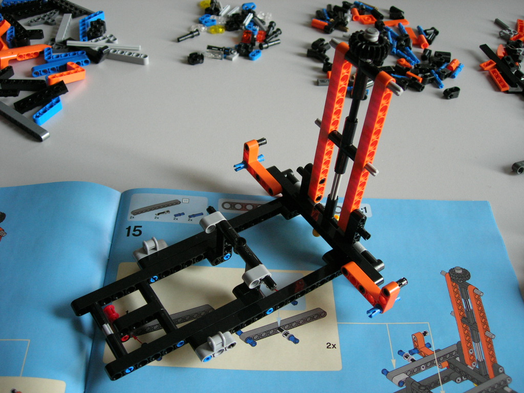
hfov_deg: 49.0
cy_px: 196
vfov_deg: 37.7
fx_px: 575
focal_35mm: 38
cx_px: 262
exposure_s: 1/3.9
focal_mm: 7.8
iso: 111
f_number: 2.8
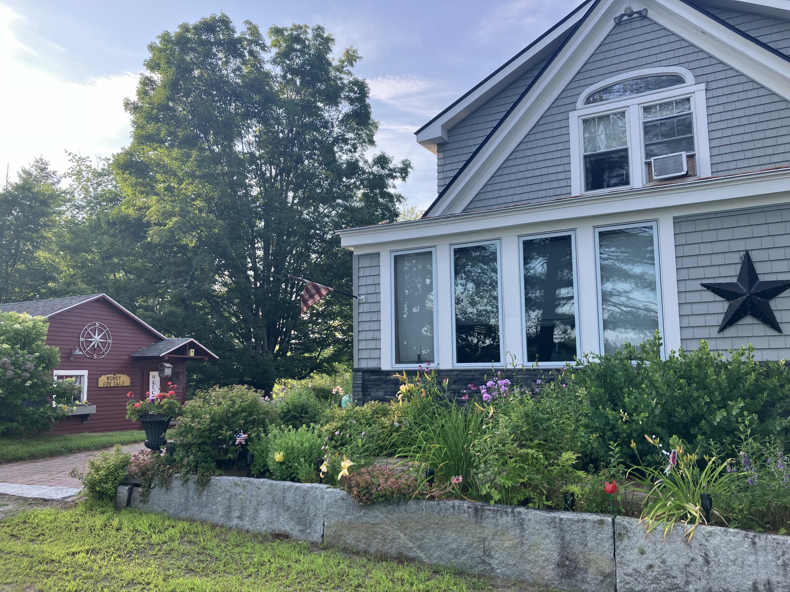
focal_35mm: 28
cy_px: 296
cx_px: 395
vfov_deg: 49.7
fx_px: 639
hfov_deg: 63.4
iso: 32
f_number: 1.8
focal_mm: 3.99
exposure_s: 1/265
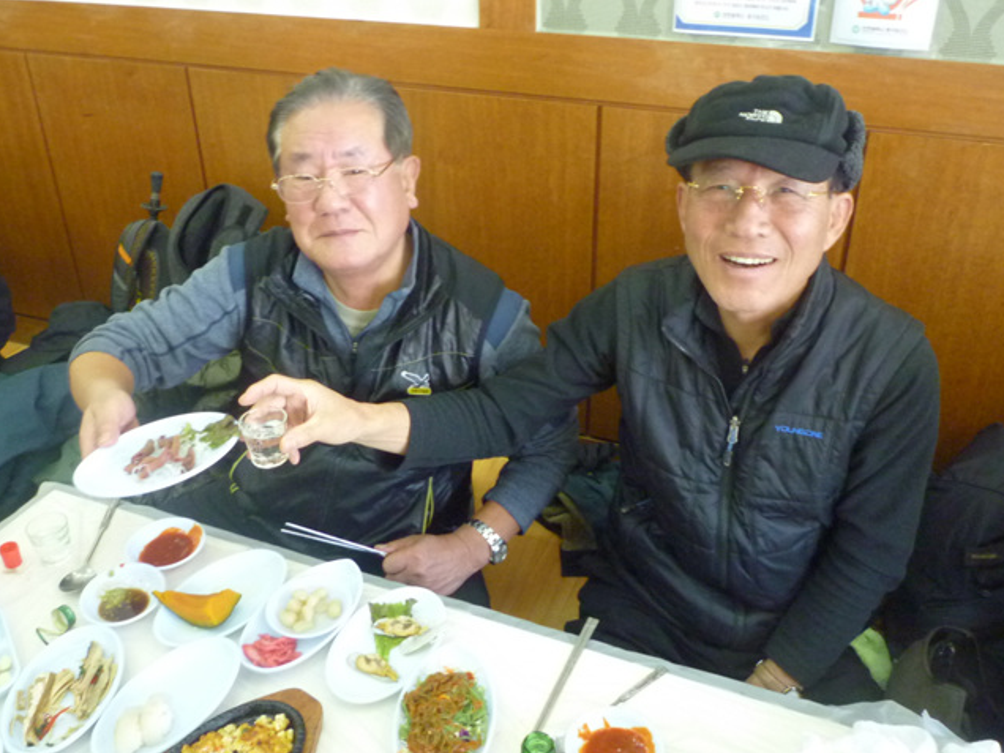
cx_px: 494
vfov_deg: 42.9
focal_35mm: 33
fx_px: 957
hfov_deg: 55.4
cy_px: 361
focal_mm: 4.4
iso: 400
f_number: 2.8
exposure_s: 1/30
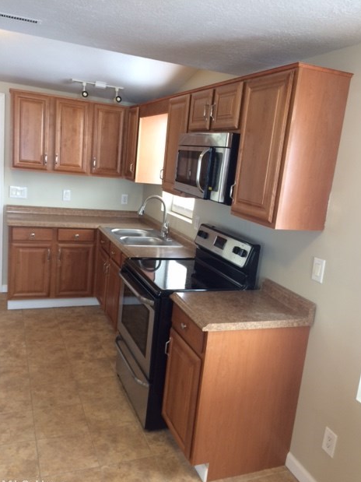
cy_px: 248
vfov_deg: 60.0
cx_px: 184
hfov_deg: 46.8
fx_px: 417
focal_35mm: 30
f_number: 2.2
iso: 64
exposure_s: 1/30
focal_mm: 4.15
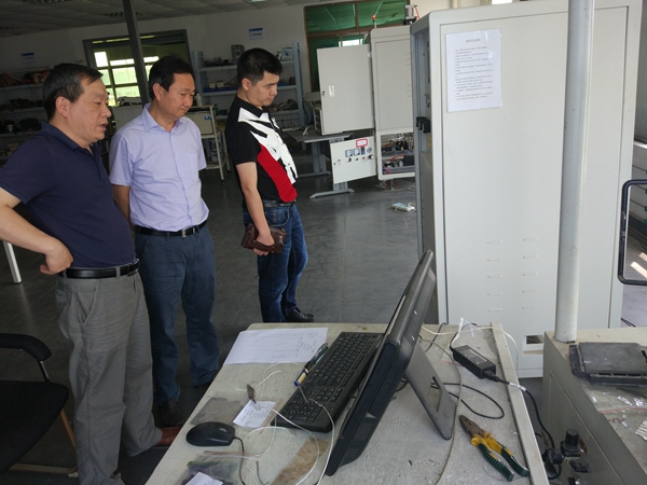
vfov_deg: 49.7
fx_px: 523
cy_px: 242
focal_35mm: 28
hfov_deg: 63.4
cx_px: 324
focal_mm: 4.26
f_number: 2
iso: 122
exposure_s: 1/50
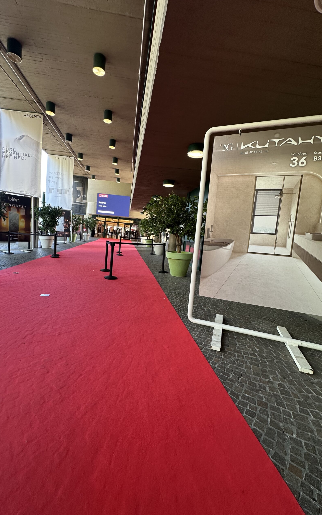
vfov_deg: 101.5
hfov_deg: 74.6
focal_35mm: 15
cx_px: 145
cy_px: 258
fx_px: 211
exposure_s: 1/99
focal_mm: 2.22
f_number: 2.2
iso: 125
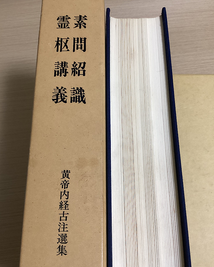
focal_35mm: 33
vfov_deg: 54.2
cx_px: 106
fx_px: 261
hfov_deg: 44.6
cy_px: 143
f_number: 2.4
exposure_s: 1/50
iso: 160
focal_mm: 3.3
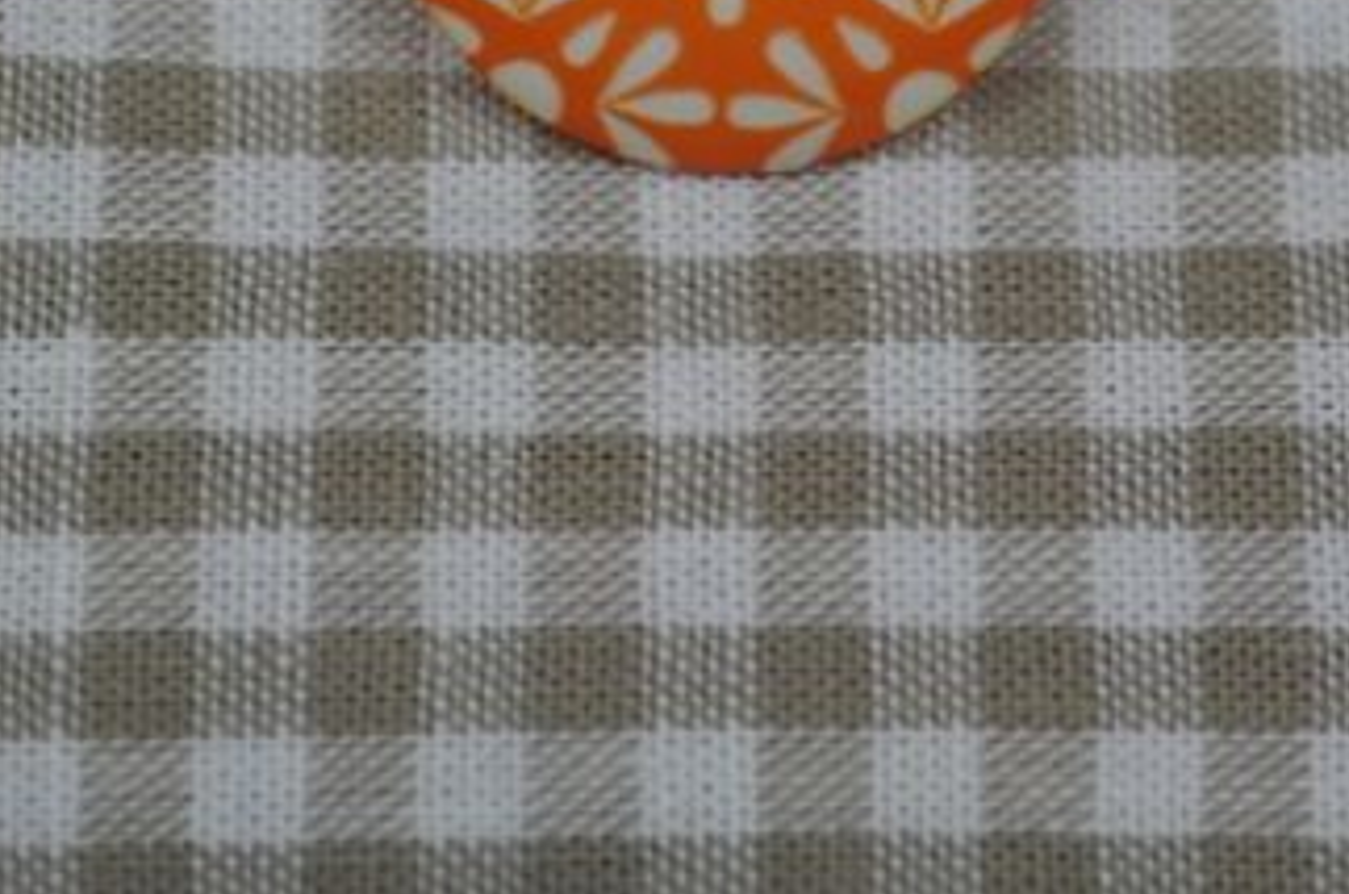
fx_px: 7638
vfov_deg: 6.7
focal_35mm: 204
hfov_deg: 10.1
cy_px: -23
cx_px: 652
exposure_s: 1/125
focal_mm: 55
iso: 250
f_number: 5.6
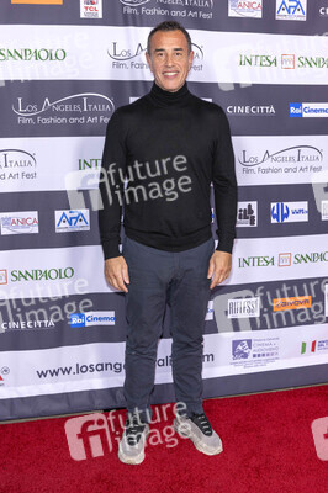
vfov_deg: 51.9
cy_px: 246
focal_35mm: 37
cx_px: 164
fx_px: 507
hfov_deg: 35.9
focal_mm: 37
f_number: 5.6
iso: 800
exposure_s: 1/200
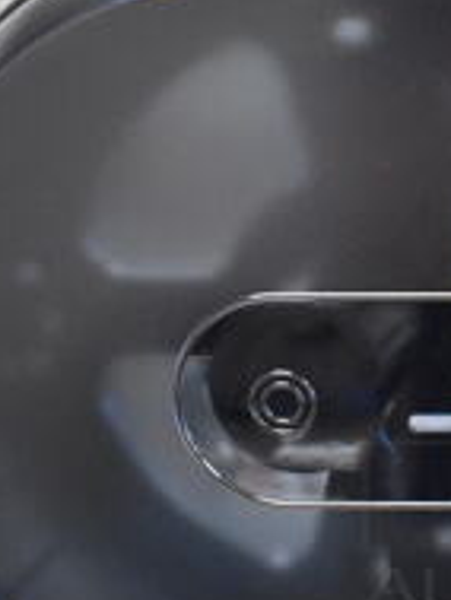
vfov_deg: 23.0
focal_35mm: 84
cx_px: 699
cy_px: 454
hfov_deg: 16.0
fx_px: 1458
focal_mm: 18
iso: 5600
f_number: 3.5
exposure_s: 1/125
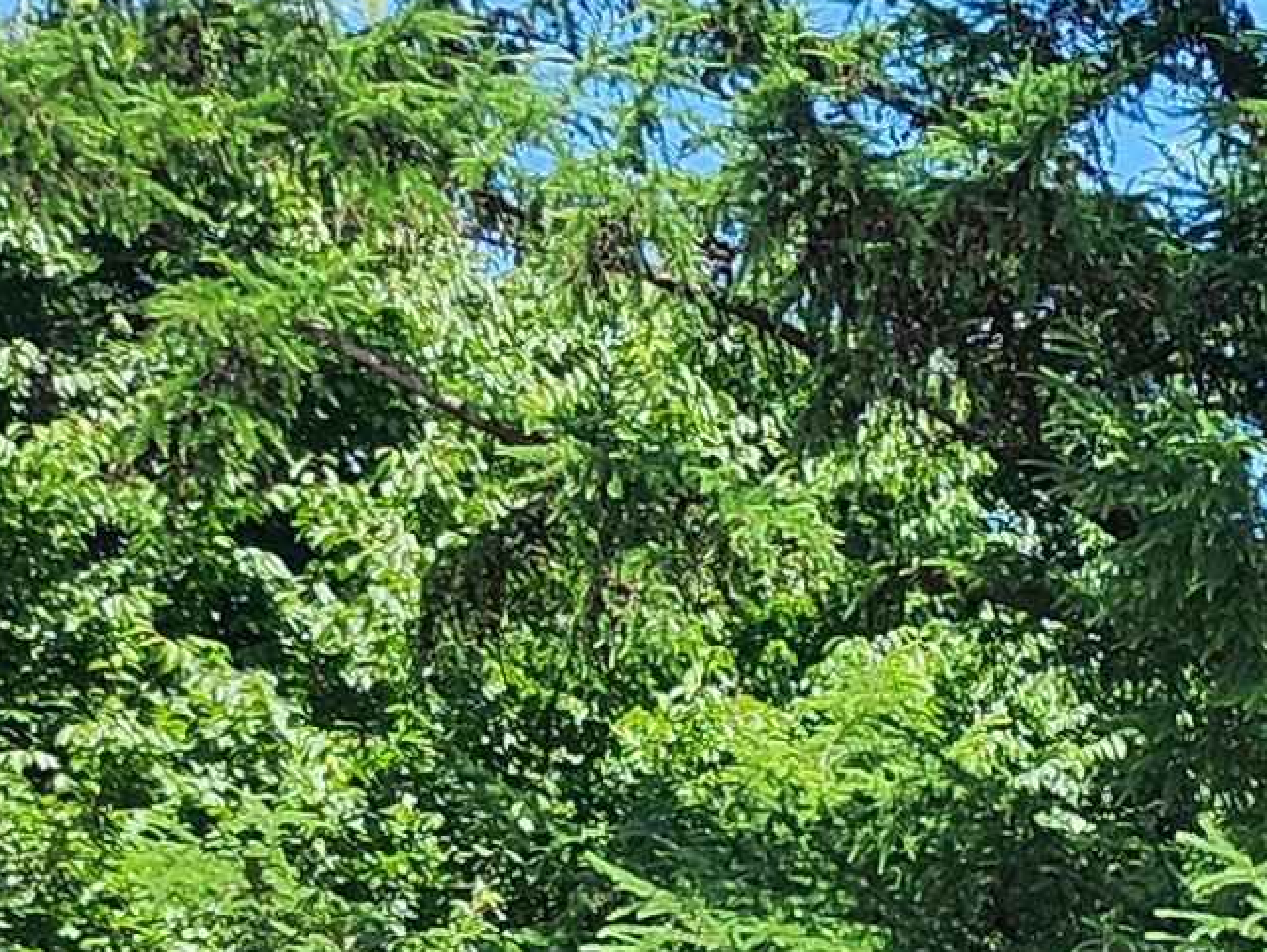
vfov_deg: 9.6
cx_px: 3257
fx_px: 5237
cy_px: 2010
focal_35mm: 143
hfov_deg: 11.1
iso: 20
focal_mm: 5.4
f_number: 1.8
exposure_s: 1/850
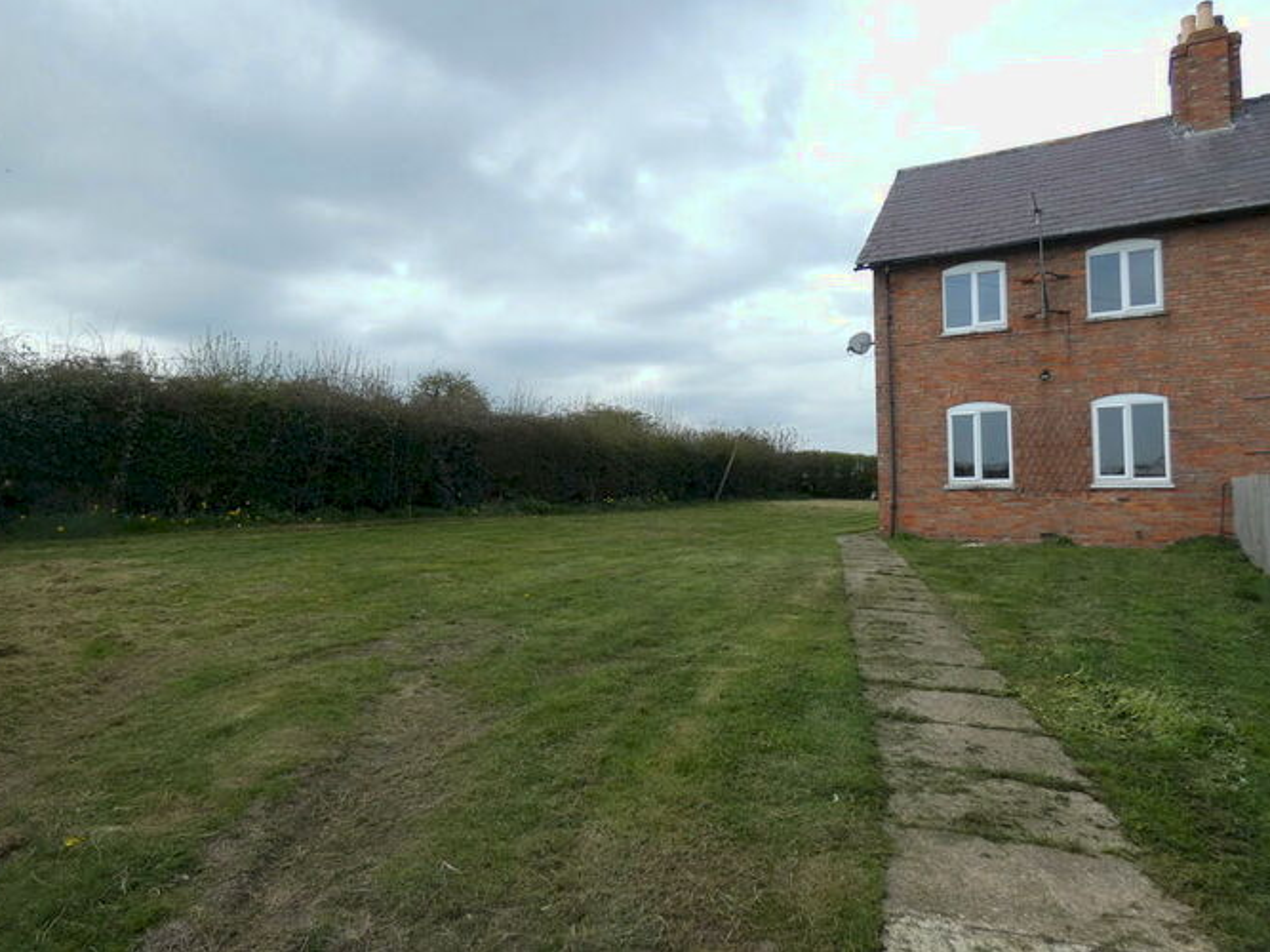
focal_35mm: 21
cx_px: 642
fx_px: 770
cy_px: 454
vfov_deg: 63.4
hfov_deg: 79.0
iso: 80
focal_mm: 3.6
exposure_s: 1/1000
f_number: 2.8
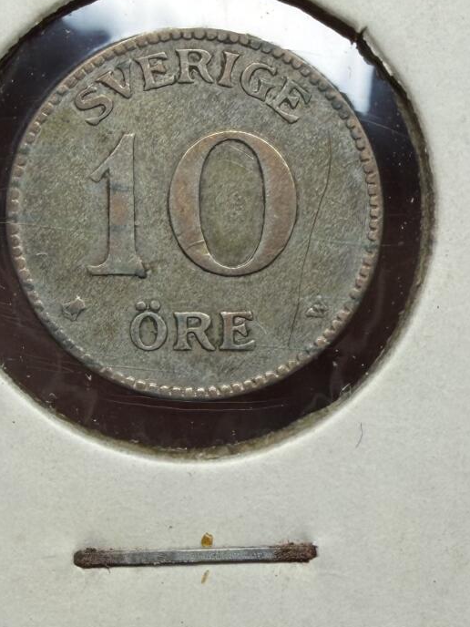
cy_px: 272
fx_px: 1231
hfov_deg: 21.6
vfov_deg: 28.5
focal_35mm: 68
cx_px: 175
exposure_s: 1/401
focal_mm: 2.22
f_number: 2.2
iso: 50
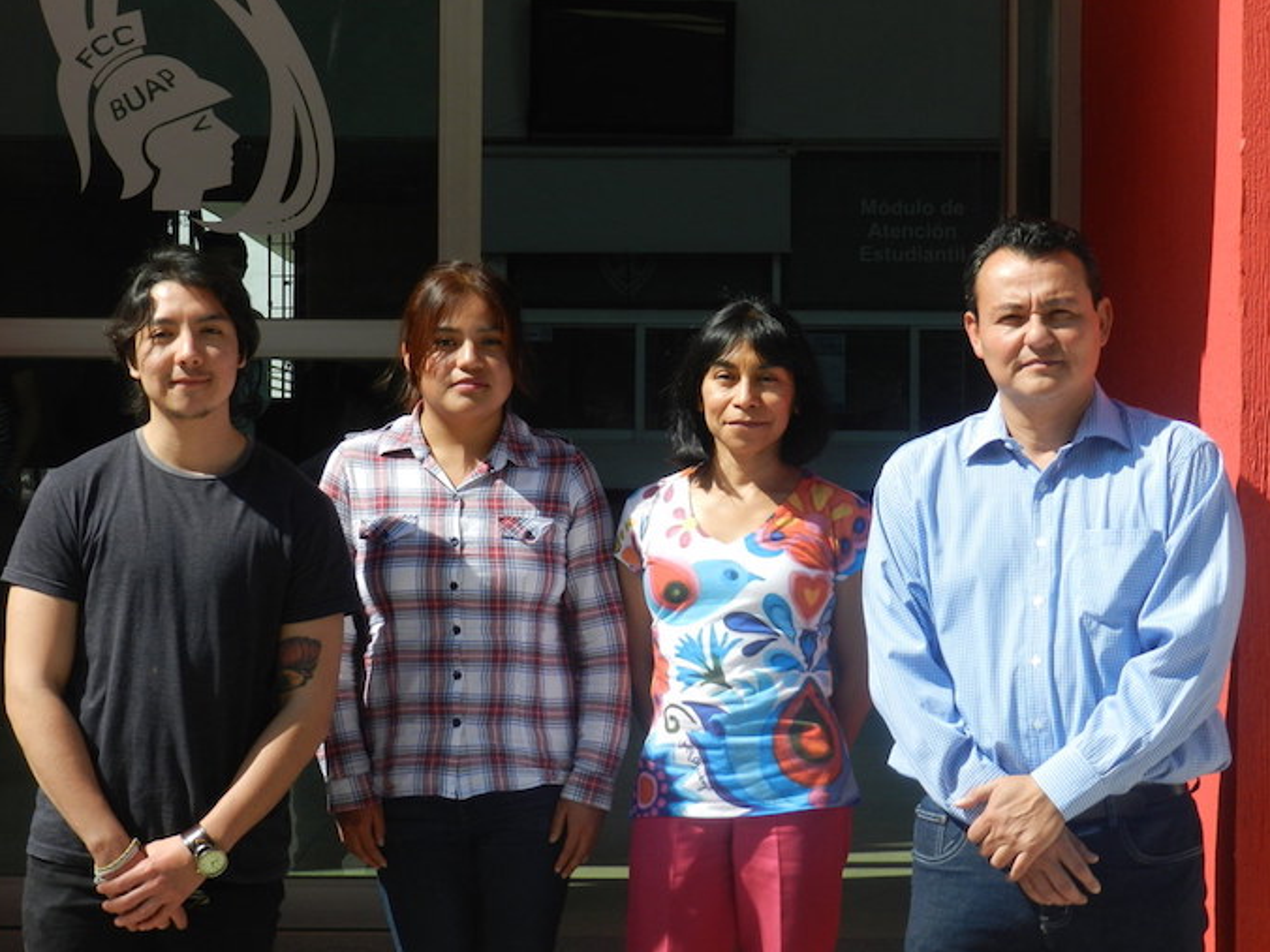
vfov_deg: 17.0
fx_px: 3192
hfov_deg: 22.5
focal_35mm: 87
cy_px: 485
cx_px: 654
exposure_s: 1/800
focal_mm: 14.9
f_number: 4.4
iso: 160
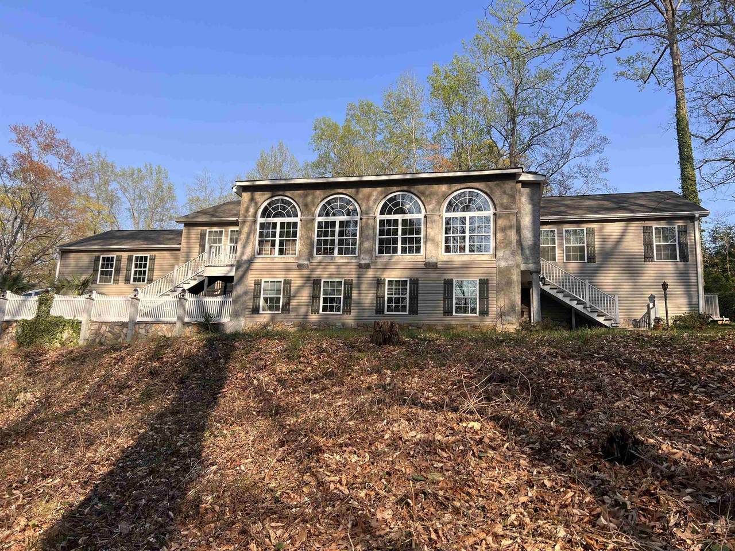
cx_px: 368
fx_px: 552
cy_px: 276
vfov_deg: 53.1
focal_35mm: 26
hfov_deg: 67.3
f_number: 1.5
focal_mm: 5.7
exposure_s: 1/2353
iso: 50
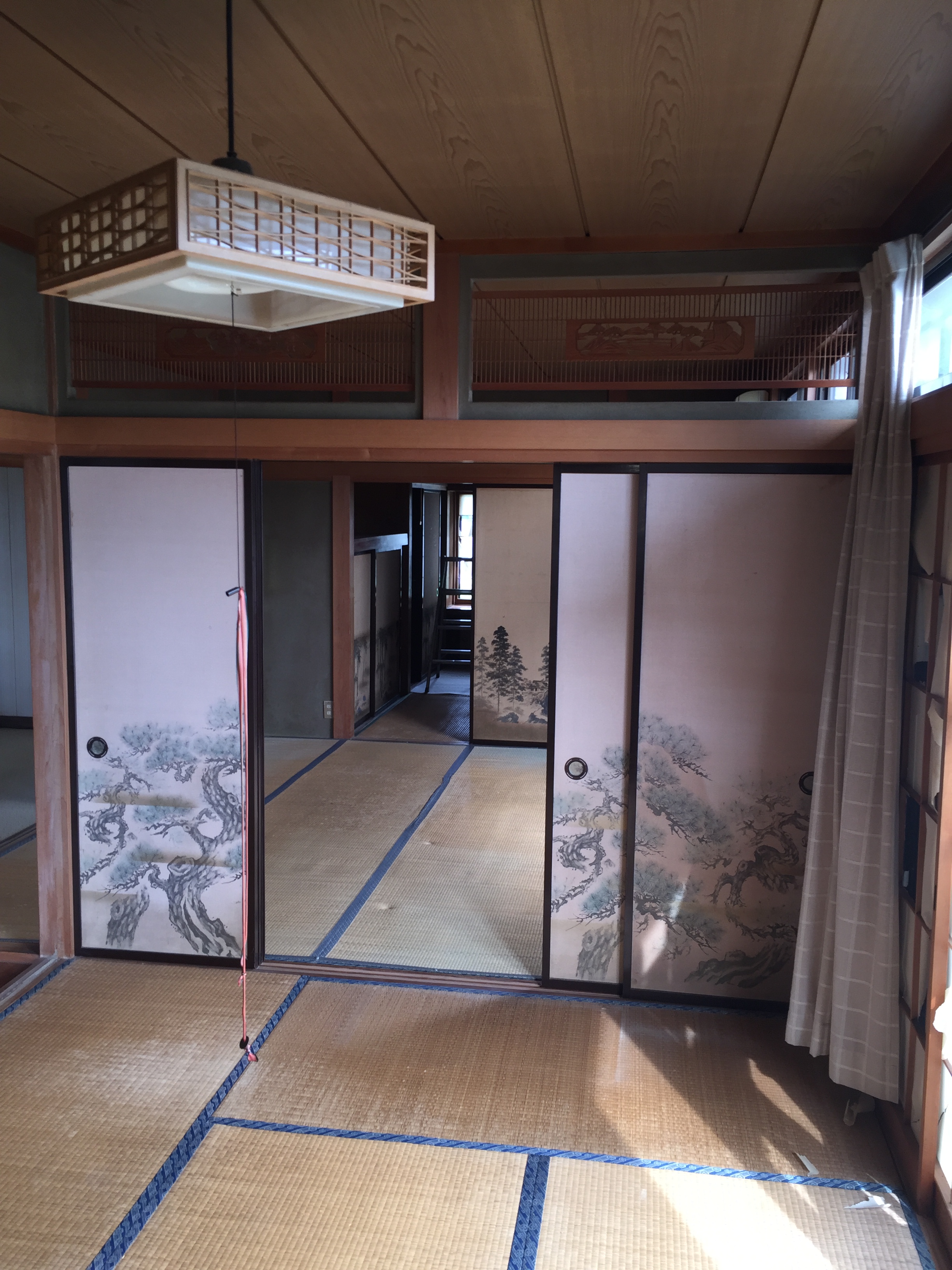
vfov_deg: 61.7
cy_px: 635
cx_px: 476
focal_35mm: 29
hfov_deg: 48.2
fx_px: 1063
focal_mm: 4.15
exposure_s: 1/30
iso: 40
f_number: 2.2
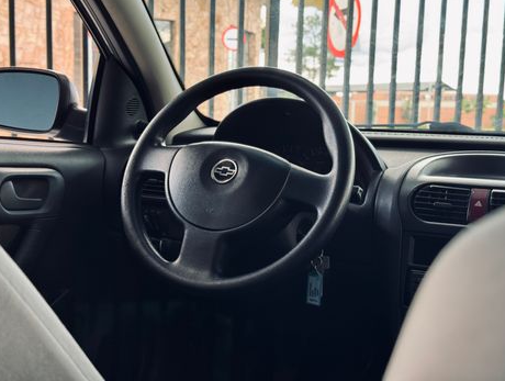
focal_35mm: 49
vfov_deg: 29.8
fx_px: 716
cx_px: 251
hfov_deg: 38.8
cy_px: 189
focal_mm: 6.76
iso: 100
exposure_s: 1/71
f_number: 1.78
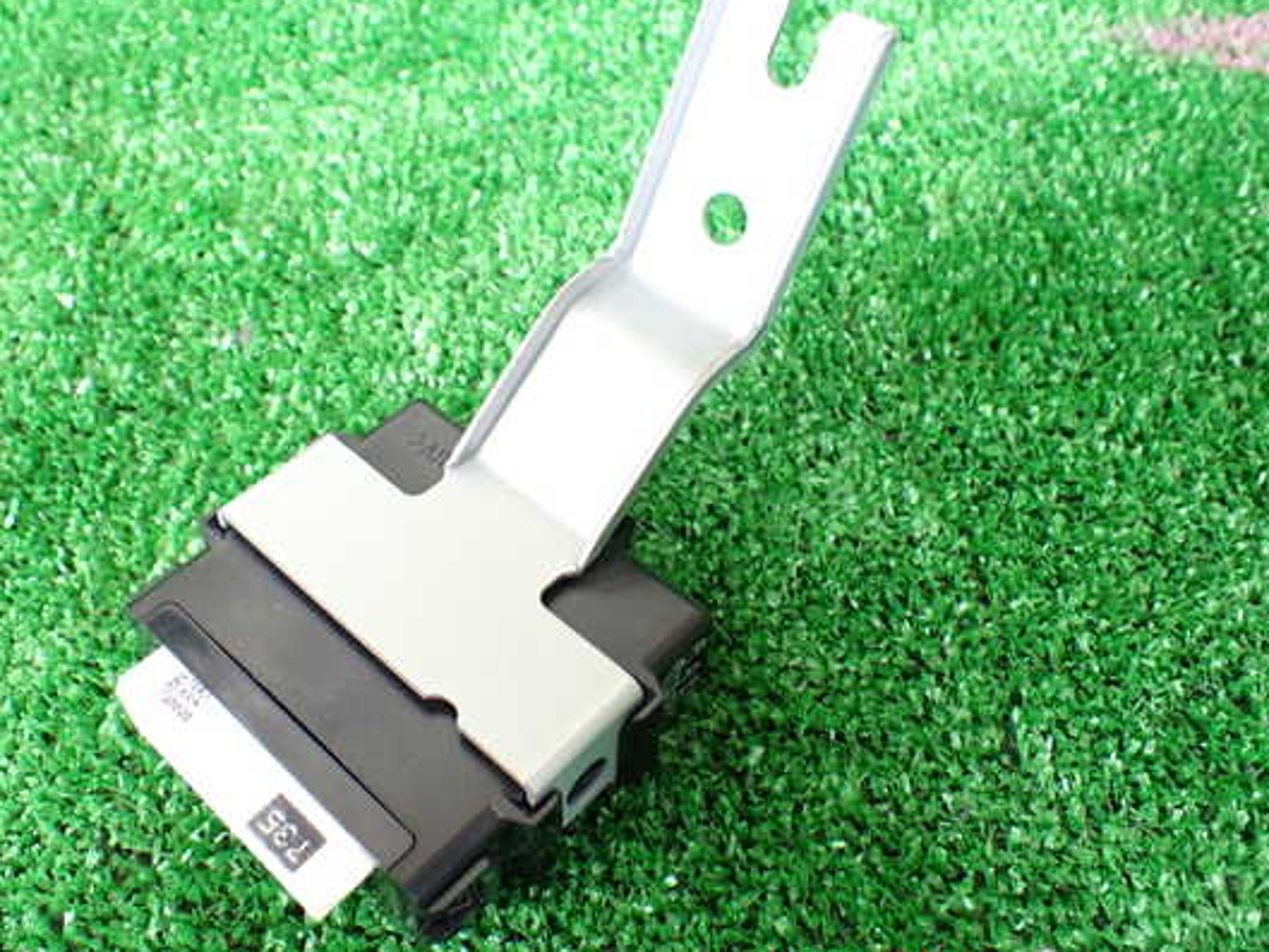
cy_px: 468
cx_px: 566
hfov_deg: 53.8
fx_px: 1247
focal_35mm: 34
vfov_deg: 41.8
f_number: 2.3
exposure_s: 1/125
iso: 640
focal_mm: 5.4
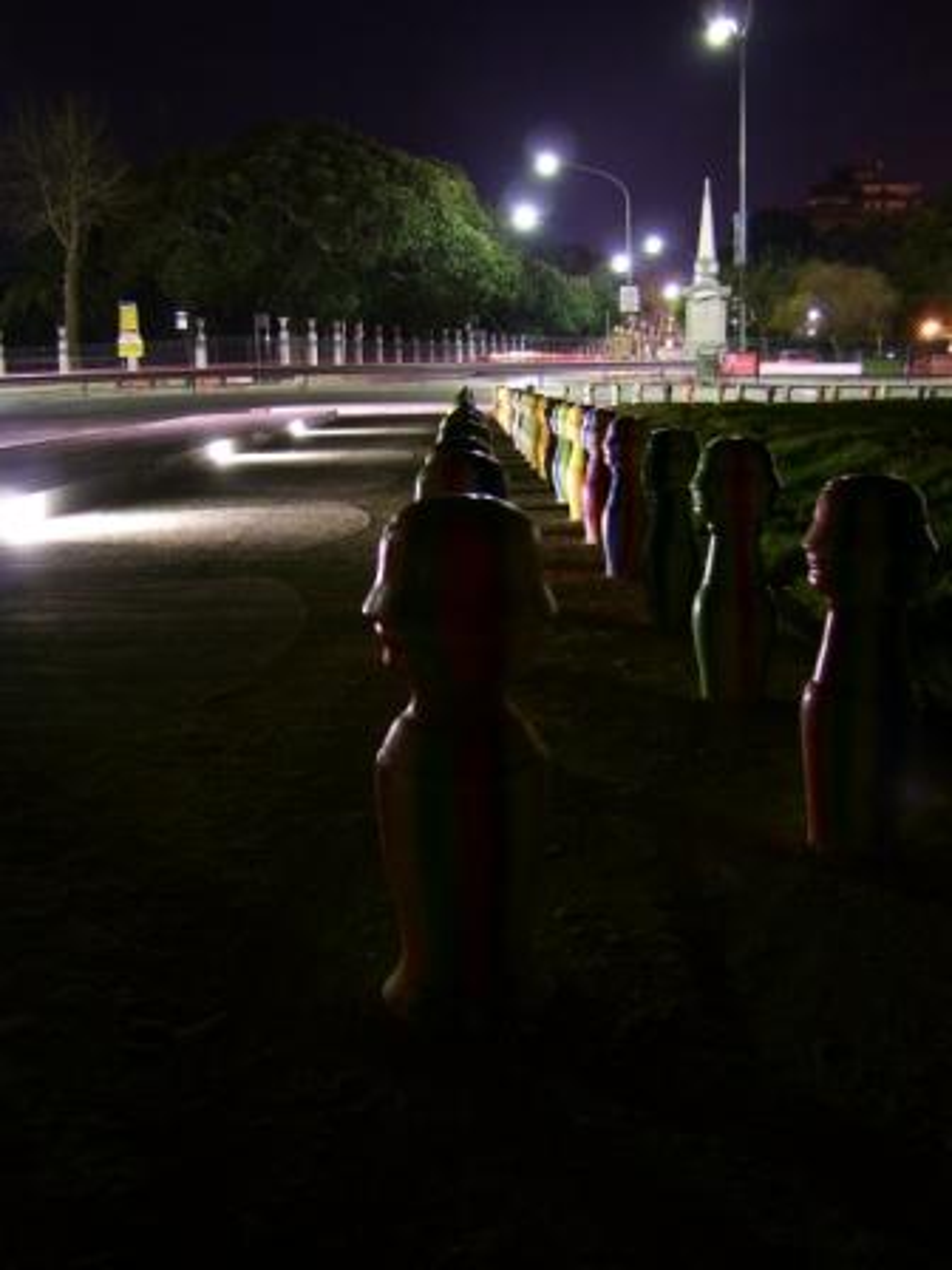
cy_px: 635
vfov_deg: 54.0
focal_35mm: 34
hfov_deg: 41.8
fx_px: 1247
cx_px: 476
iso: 80
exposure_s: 4
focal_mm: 5.6
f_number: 2.7
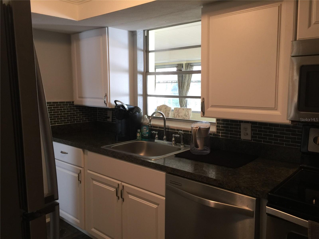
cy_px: 120
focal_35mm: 29
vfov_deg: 48.2
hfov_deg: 61.7
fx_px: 267
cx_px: 160
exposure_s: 1/15
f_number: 2.2
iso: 32
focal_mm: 4.15
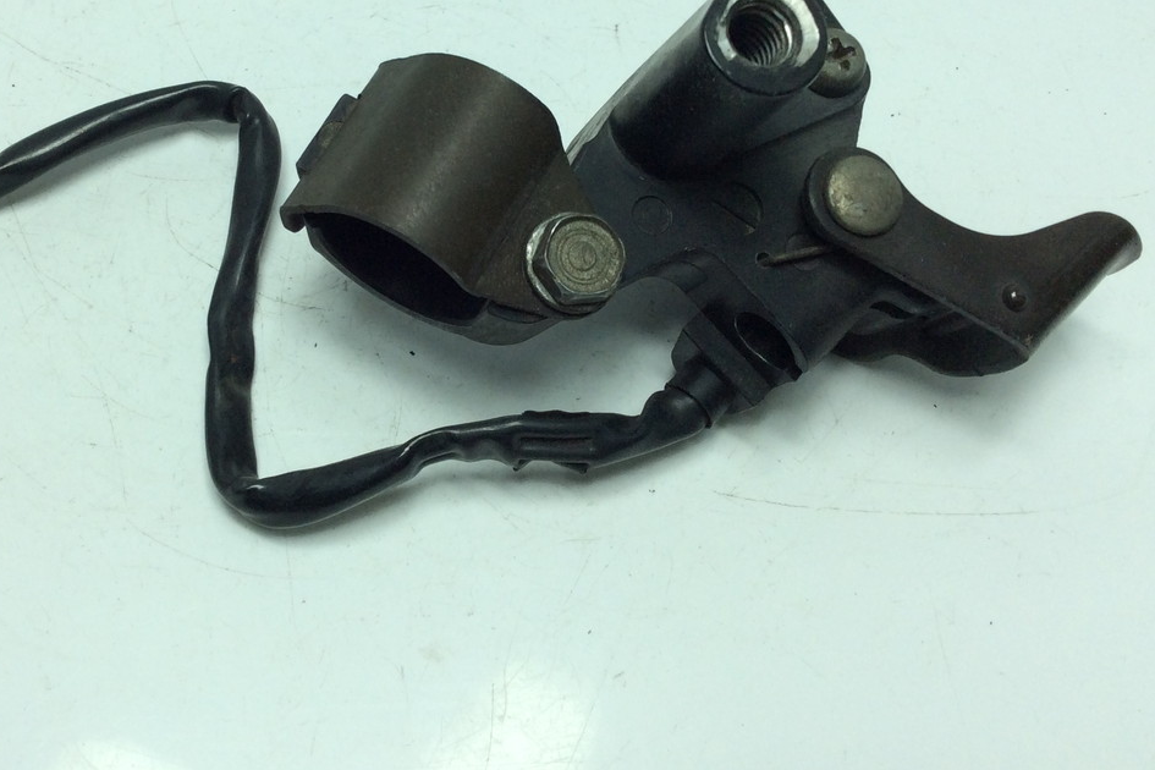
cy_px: 211
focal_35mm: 45
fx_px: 1444
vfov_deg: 29.5
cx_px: 433
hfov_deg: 43.3
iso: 32
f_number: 2.4
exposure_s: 1/525
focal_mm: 3.3
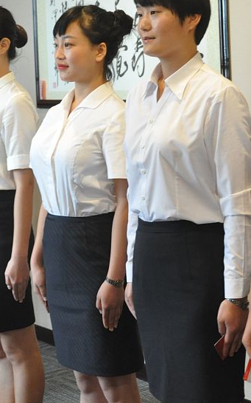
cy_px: 110
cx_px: 197
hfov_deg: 13.8
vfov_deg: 21.9
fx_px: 1029
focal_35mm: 94
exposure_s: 1/20
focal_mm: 28
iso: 1600
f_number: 4
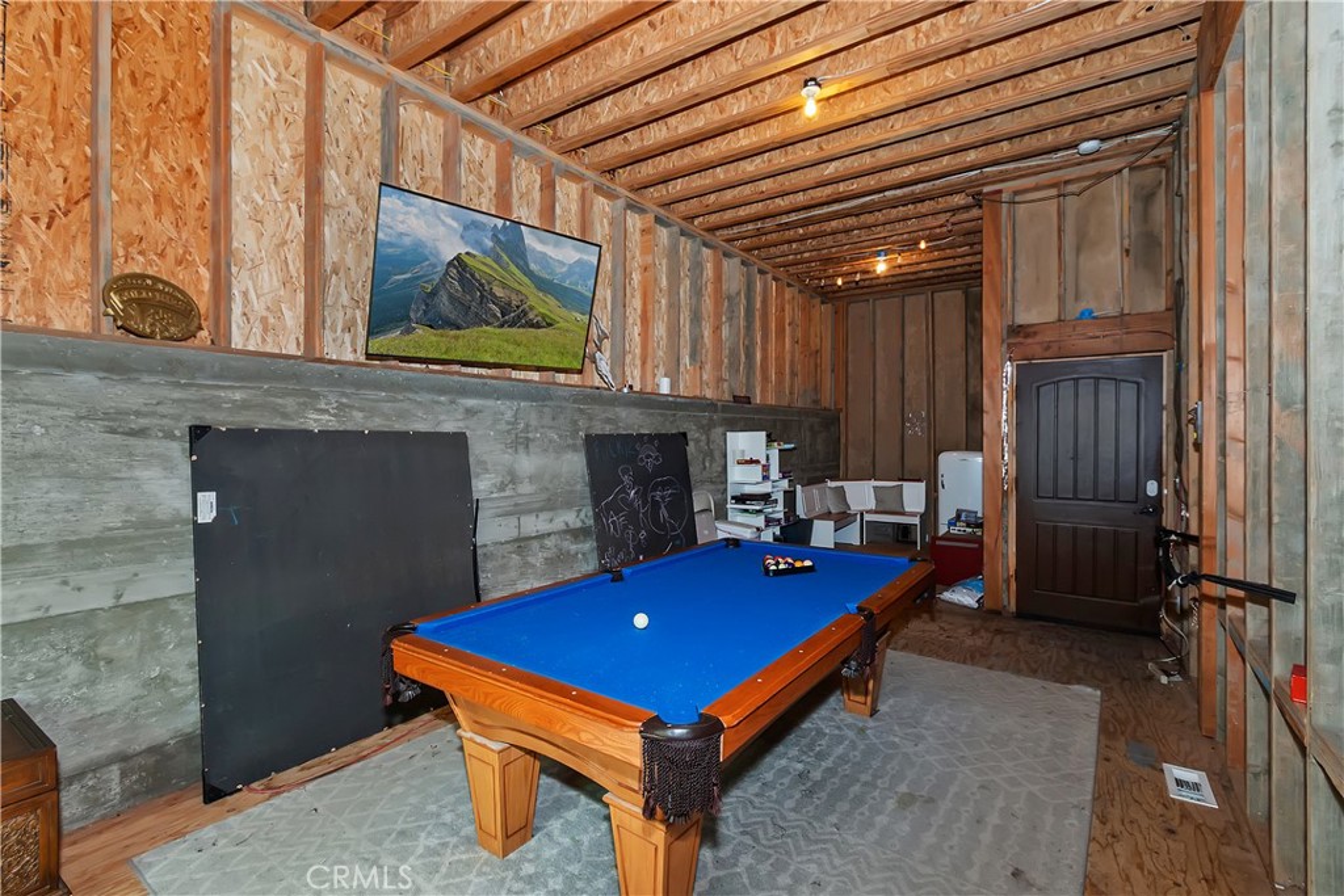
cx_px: 672
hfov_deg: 100.4
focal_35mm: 15
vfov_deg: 77.3
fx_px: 560
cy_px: 448
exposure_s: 1/30
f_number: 8
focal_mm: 10
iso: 400
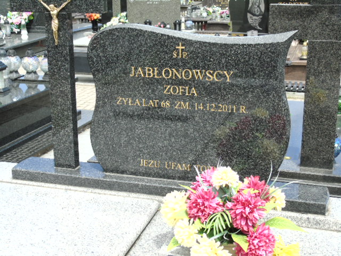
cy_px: 128
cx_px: 170
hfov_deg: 35.5
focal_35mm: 54
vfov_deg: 27.0
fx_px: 532
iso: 80
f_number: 4.3
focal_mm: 9.6
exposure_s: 1/400
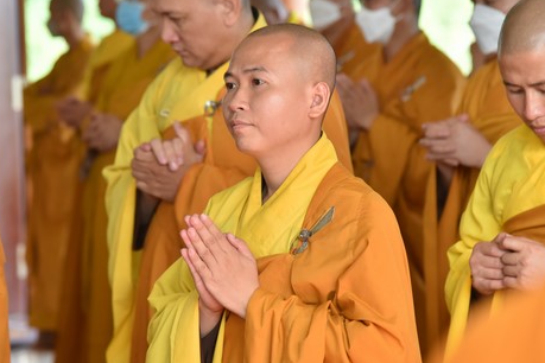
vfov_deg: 8.1
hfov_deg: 12.1
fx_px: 2573
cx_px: 256
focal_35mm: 170
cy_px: 149
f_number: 5
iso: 400
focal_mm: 120
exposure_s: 1/160
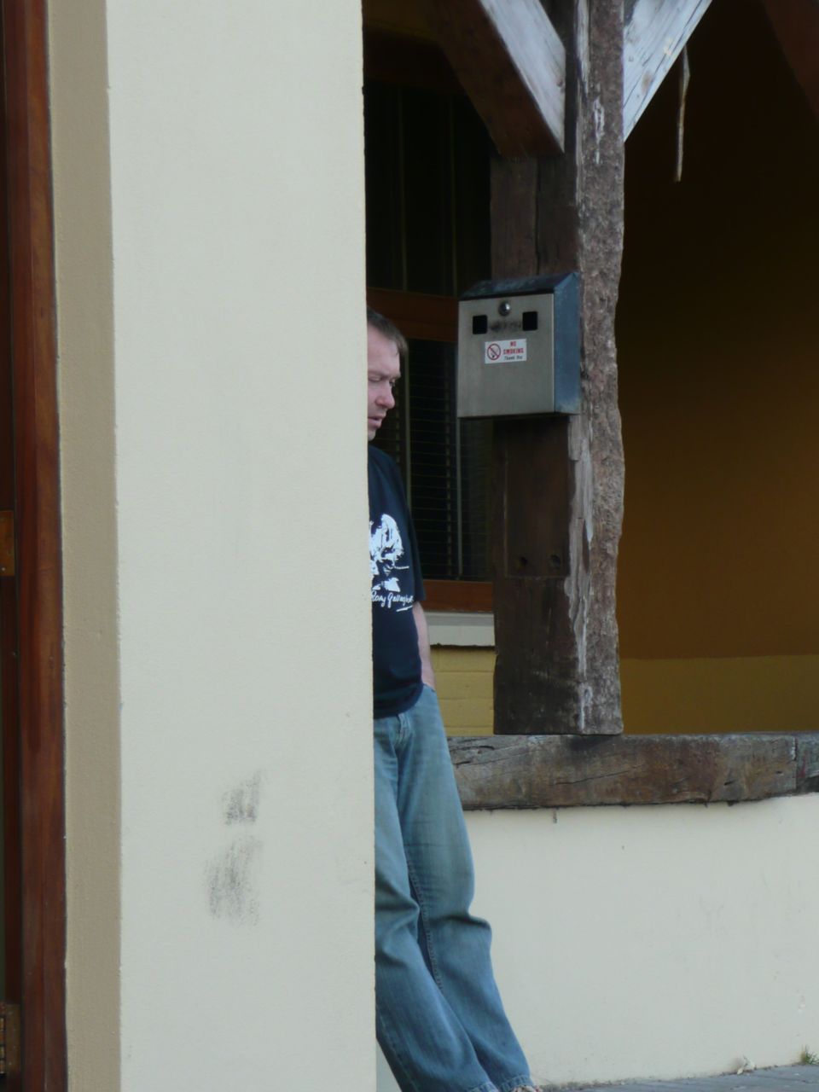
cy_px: 546
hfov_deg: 11.1
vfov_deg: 14.7
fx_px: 4227
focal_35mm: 134
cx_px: 410
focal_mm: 18.4
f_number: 4.7
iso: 100
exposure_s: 1/80
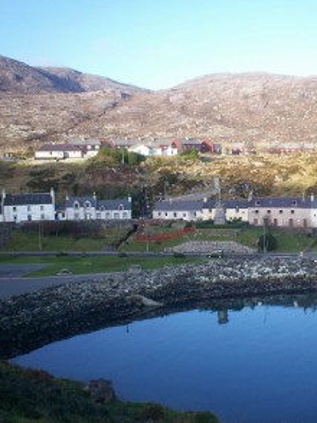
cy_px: 210
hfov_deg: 29.0
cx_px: 249
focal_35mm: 49
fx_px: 599
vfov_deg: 38.9
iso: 100
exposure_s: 1/127
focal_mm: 6
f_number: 4.5
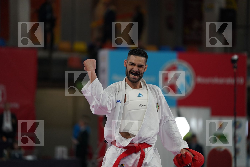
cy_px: 84
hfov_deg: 10.4
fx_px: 1375
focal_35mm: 198
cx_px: 125
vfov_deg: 6.9
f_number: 2.8
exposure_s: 1/1000
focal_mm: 198
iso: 1600
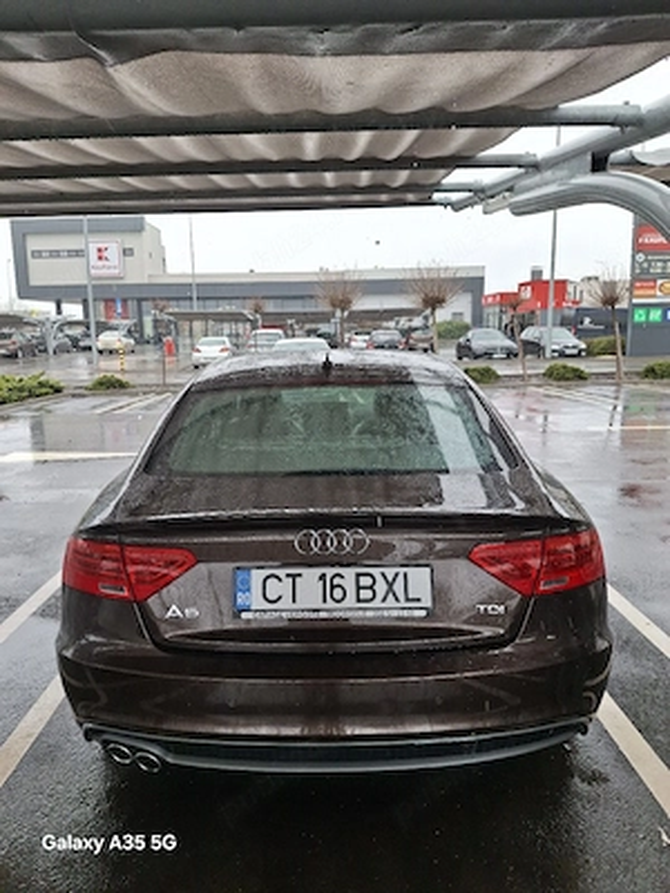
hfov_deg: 54.9
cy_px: 446
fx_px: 645
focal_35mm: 25
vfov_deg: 69.4
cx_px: 335
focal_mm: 4.69
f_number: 1.8
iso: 32
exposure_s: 1/204
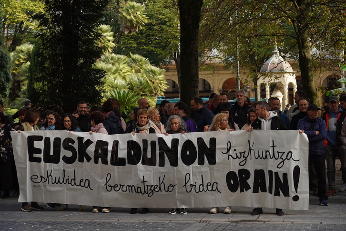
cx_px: 173
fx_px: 759
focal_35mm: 79
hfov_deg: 25.7
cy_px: 116
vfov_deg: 17.3
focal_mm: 79
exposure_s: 1/320
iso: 400
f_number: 5.6
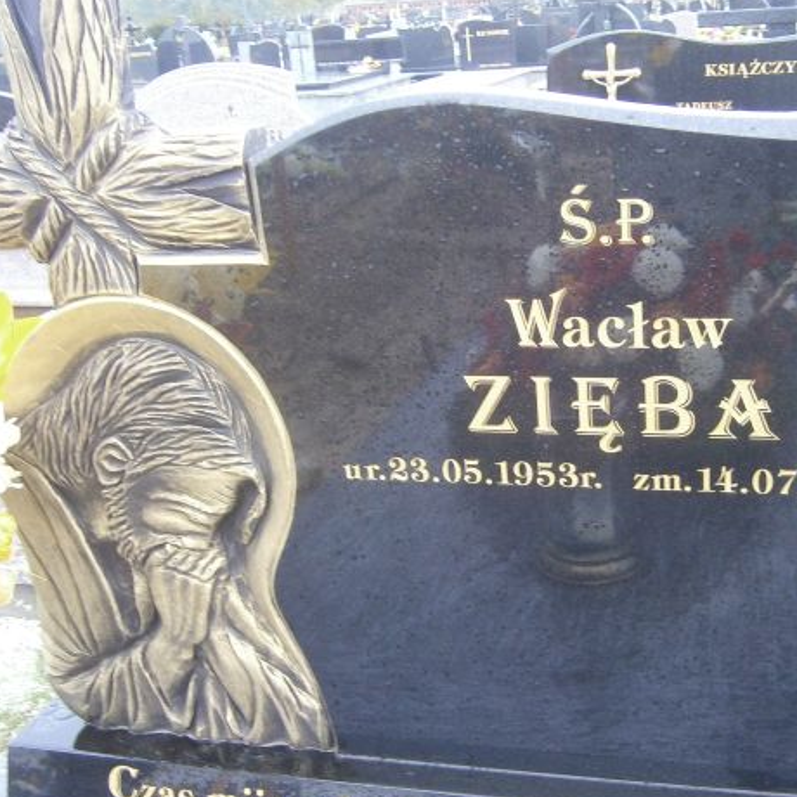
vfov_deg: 41.8
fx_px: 1042
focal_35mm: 40
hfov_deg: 41.2
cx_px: 549
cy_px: 456
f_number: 2.8
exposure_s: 1/15
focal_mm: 4.7
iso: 125
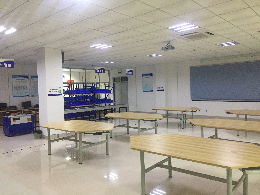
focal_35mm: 29
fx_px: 218
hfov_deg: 61.7
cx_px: 130
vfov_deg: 48.2
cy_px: 98
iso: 250
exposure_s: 1/25
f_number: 2.2
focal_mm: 4.15
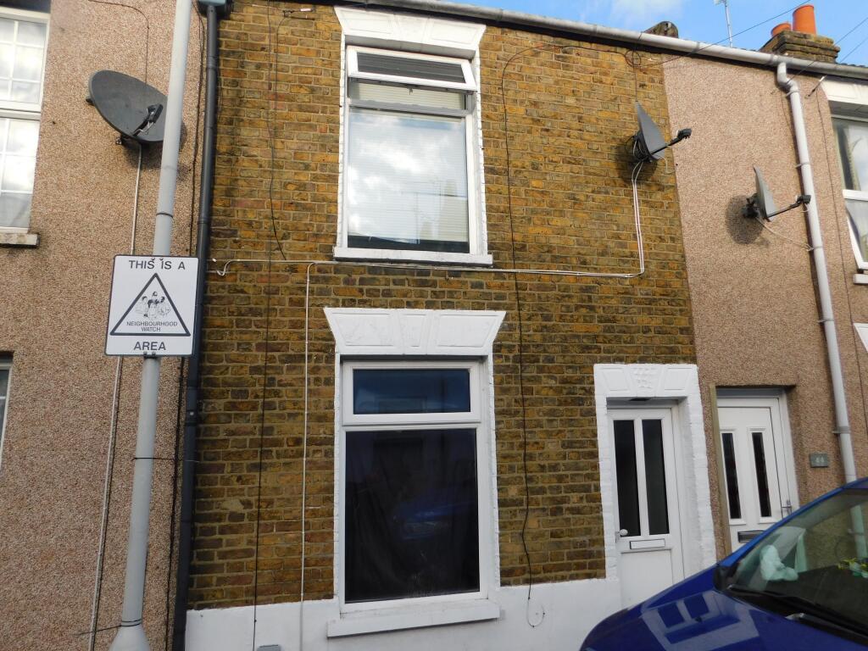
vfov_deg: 58.9
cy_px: 326
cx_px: 434
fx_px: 577
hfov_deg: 73.9
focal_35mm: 23
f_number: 3
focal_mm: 4
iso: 125
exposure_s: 1/640
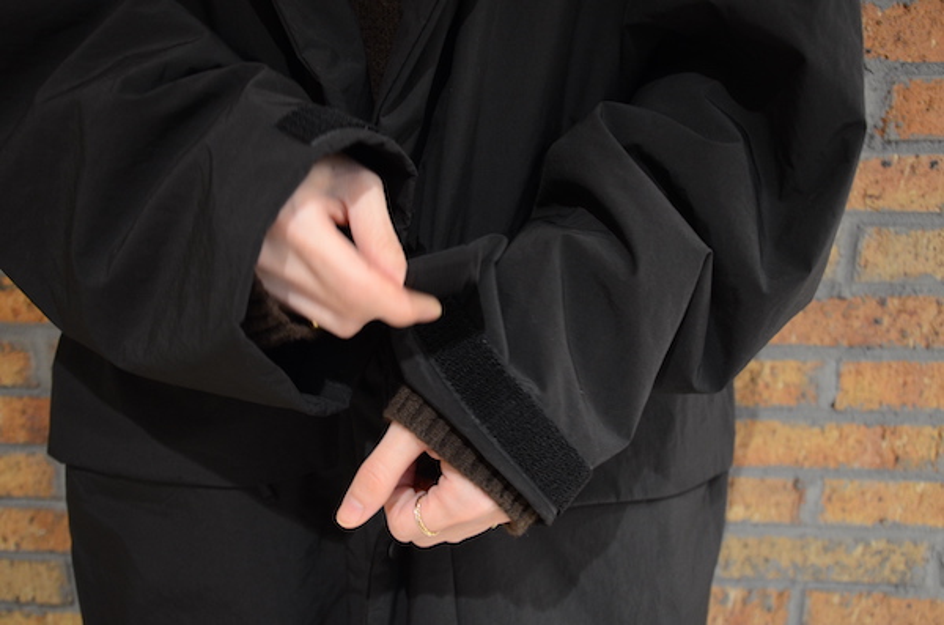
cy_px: 312
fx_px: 981
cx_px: 472
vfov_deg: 35.3
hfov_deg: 51.4
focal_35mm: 38
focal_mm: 25
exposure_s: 1/30
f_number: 4
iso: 1250
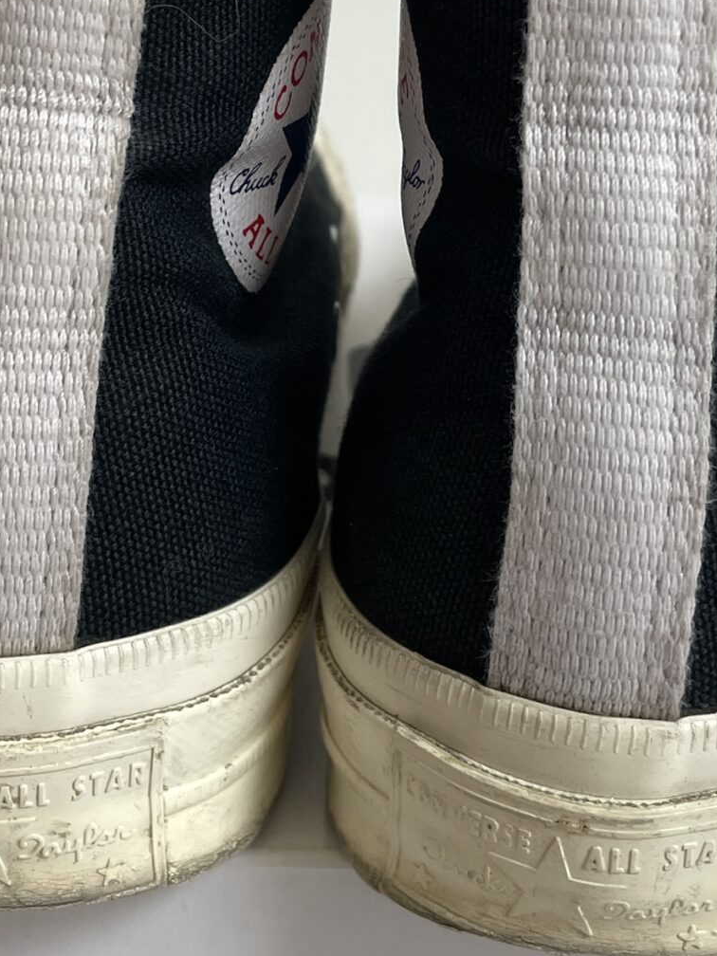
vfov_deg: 29.0
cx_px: 346
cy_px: 245
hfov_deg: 22.3
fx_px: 1823
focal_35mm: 66
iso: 80
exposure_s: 1/121
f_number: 1.6
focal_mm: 4.2
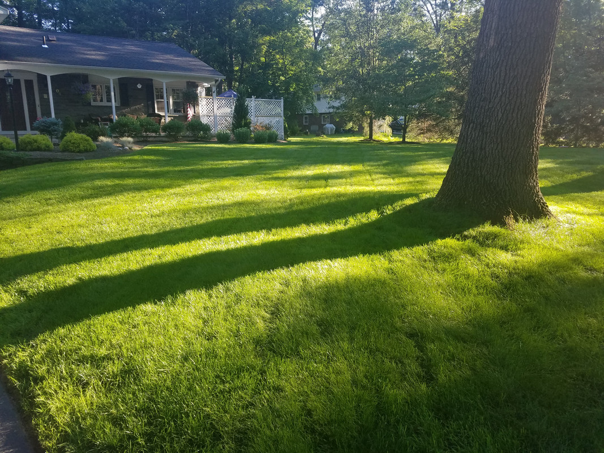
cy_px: 226
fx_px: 454
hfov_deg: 67.3
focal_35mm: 26
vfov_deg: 53.1
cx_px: 302
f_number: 1.7
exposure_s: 1/248
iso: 50
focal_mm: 4.2
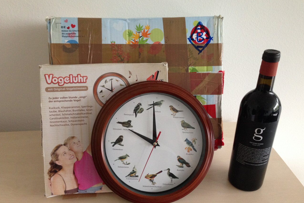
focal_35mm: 35
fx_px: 296
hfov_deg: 54.4
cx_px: 152
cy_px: 111
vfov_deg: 37.8
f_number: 2.4
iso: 200
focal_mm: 4.12
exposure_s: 1/20
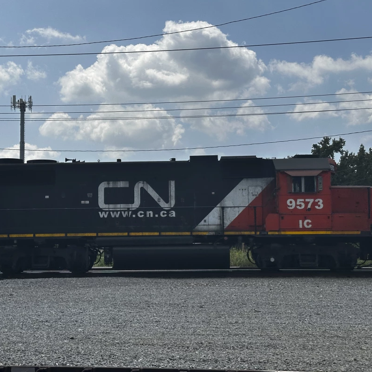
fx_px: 778
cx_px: 137
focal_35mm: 64
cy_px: 190
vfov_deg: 26.9
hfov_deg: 26.8
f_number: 1.78
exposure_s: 1/6623
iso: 64
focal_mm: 6.86
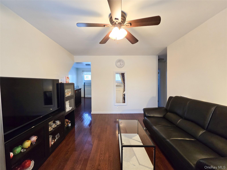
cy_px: 85
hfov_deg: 106.2
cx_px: 114
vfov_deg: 89.9
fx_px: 85
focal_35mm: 13
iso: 250
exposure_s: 1/60
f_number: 2.2
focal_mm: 2.2
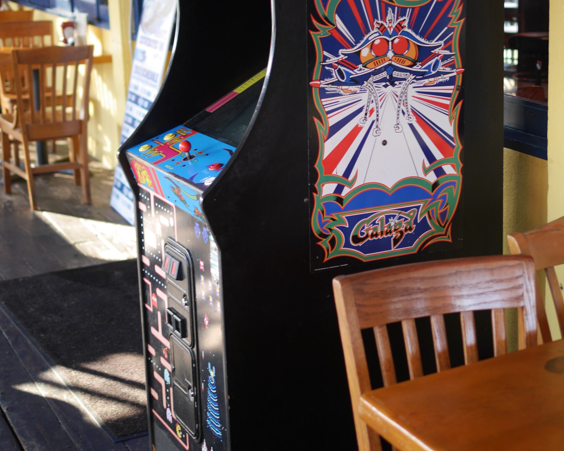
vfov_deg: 23.1
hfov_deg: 28.7
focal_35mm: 66
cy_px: 155
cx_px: 283
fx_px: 1102
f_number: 1.4
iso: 200
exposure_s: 1/80
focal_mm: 25
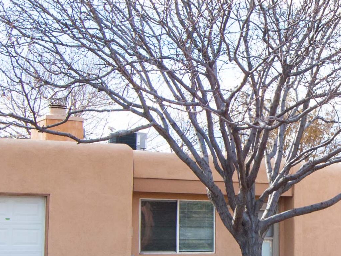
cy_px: 165
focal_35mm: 84
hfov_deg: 22.6
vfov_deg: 17.5
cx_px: 318
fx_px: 828
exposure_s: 1/250
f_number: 8
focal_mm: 20
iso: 200
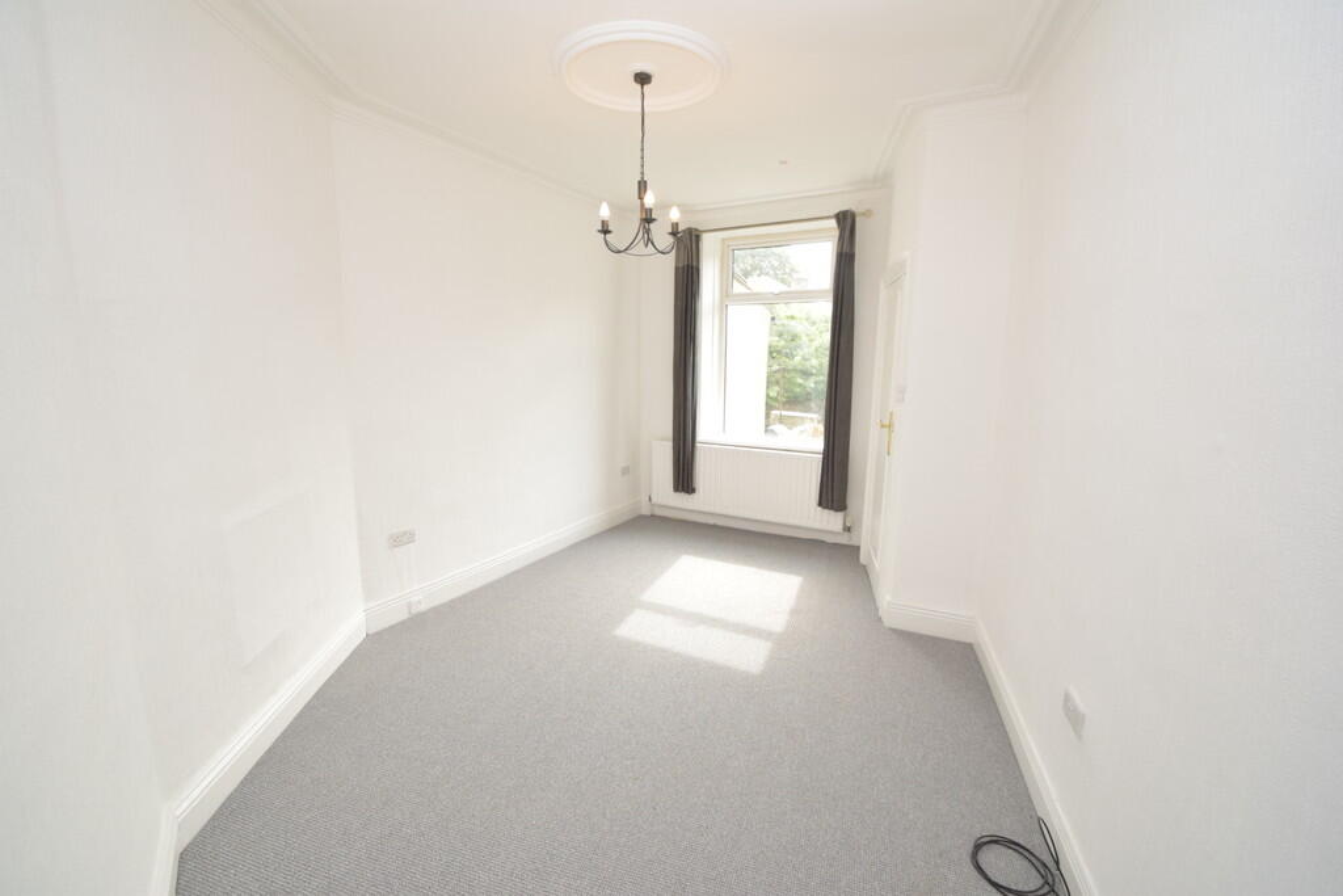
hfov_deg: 100.4
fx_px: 560
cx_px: 672
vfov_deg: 77.3
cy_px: 448
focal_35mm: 15
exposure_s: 1/200
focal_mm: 10
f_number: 5
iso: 800
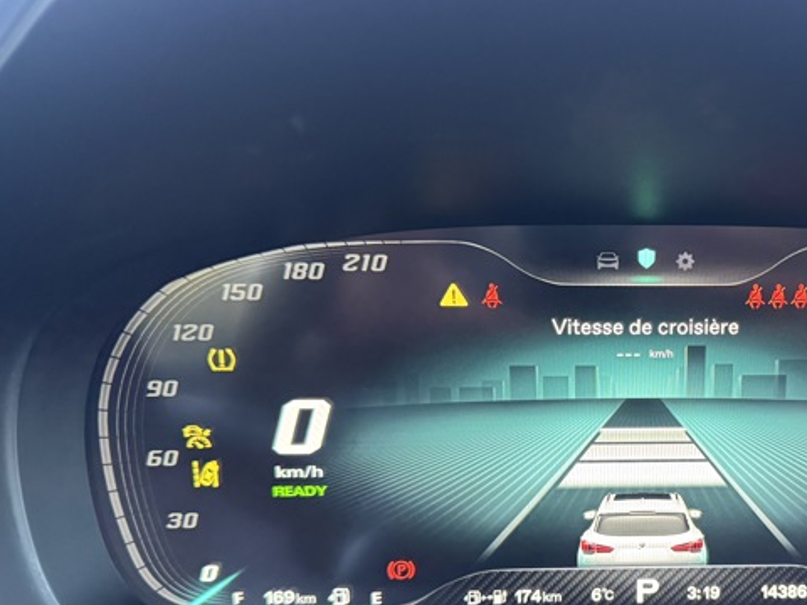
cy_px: 422
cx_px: 646
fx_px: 933
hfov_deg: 44.5
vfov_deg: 35.5
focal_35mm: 40
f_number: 1.78
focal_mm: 6.76
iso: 800
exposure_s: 1/60
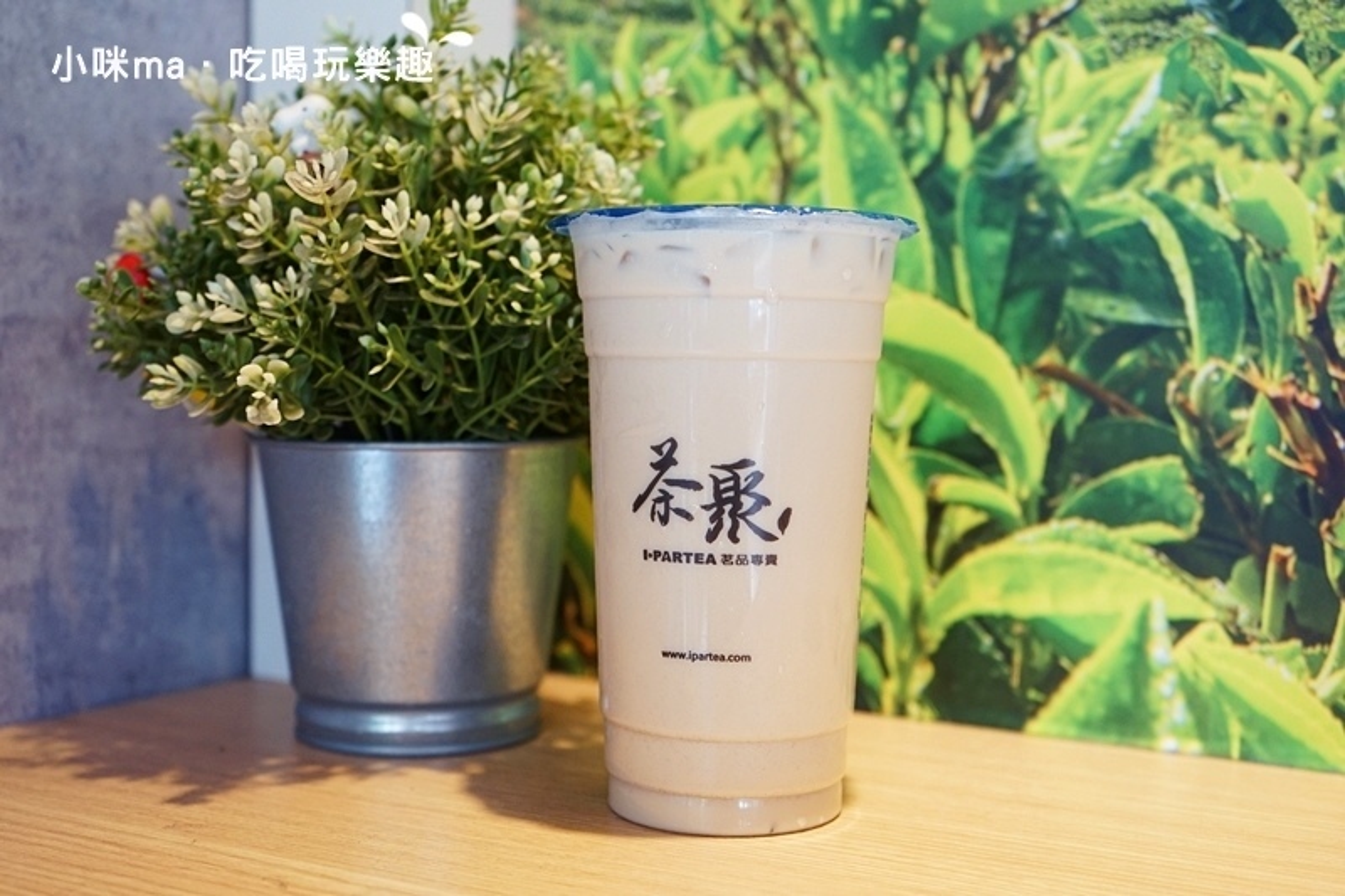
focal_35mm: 43
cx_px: 672
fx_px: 1606
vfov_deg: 31.2
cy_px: 448
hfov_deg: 45.4
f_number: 4.5
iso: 800
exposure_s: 1/60
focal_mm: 43
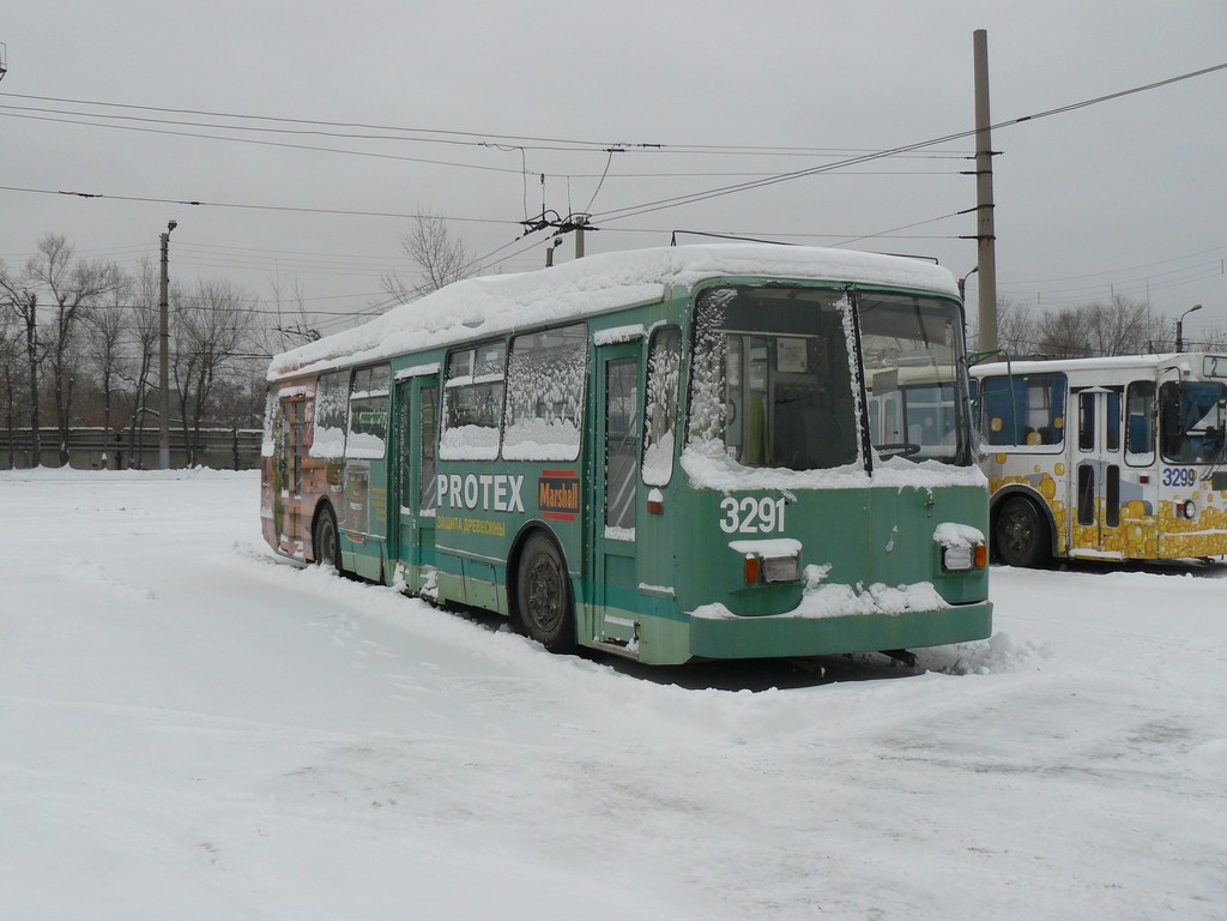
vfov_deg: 39.7
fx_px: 1276
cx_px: 614
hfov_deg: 51.4
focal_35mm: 36
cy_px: 460
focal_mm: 6
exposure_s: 1/160
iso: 100
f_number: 4
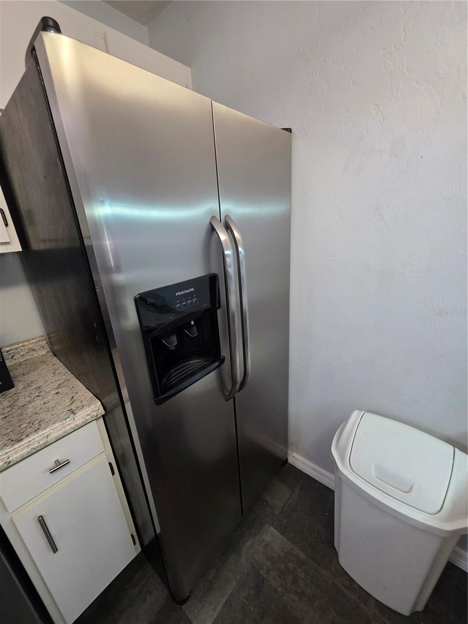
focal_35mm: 13
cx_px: 234
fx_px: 234
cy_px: 312
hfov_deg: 89.9
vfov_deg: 106.2
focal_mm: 2.2
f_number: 1.9
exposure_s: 1/60
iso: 200
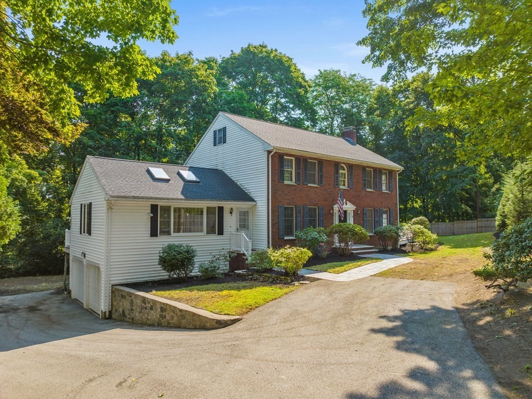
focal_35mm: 24
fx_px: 369
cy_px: 200
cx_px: 266
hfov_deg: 71.6
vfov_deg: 56.8
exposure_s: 1/400
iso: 420
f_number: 2.8
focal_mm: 12.29
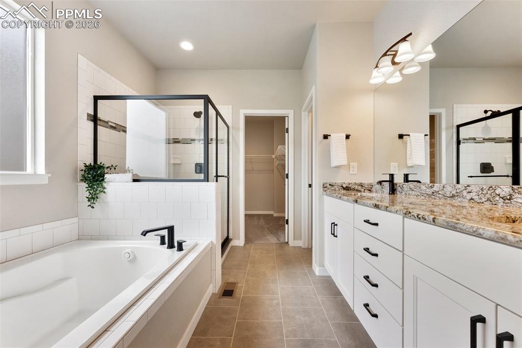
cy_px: 174
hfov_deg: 104.2
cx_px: 261
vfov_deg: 81.2
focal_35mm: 14
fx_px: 203
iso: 100
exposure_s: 1/13
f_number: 9
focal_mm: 14
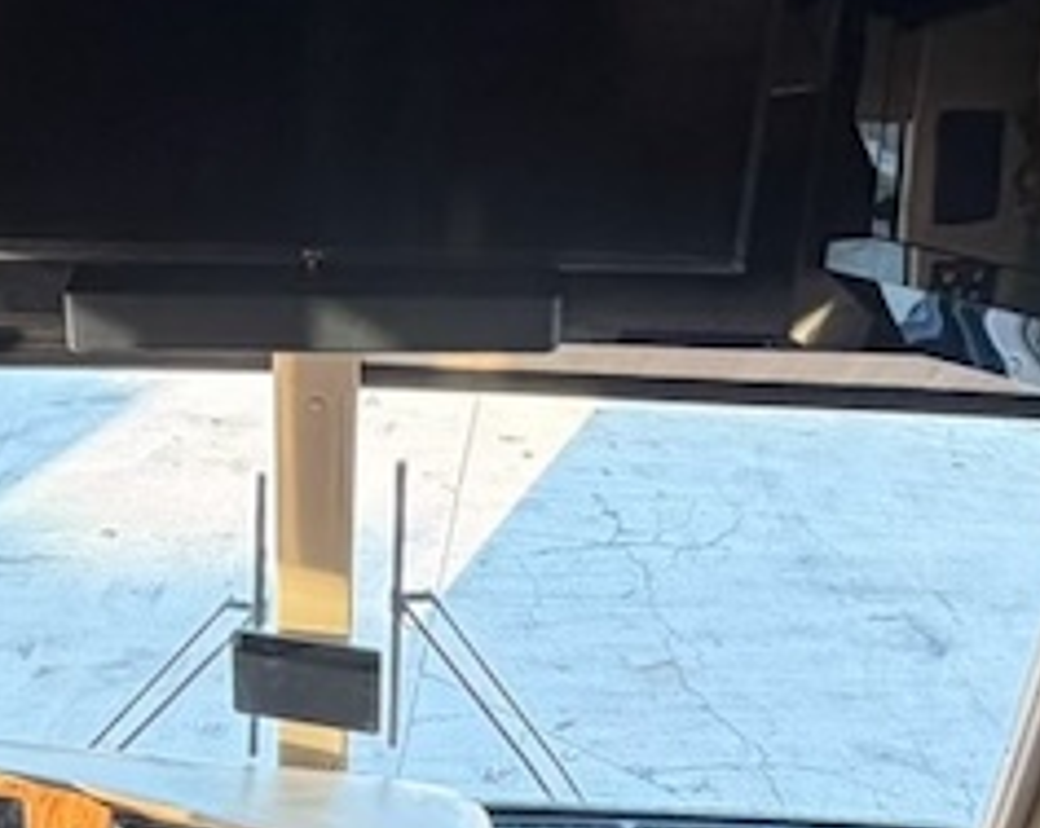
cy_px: 762
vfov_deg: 25.3
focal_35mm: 58
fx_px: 1782
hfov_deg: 32.4
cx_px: 401
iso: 200
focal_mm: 2.22
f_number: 2.2
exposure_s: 1/63
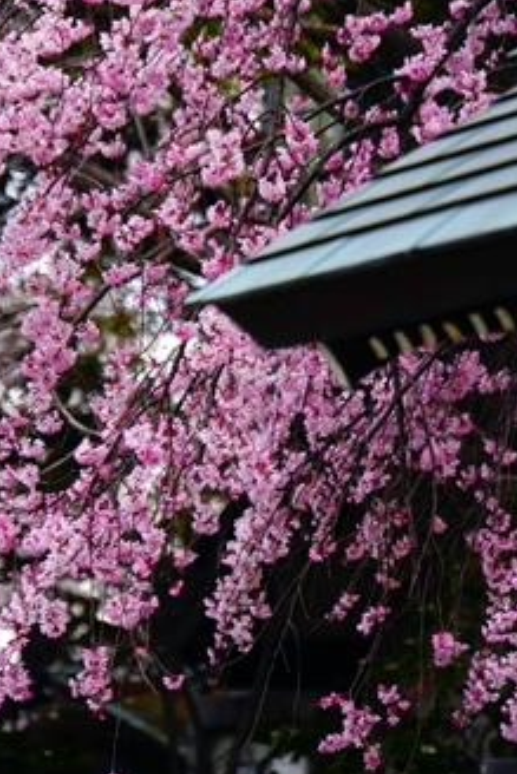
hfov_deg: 4.5
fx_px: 6587
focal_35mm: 306
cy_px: 333
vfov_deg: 6.7
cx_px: 247
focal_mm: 167.4
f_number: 6.3
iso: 200
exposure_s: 1/320
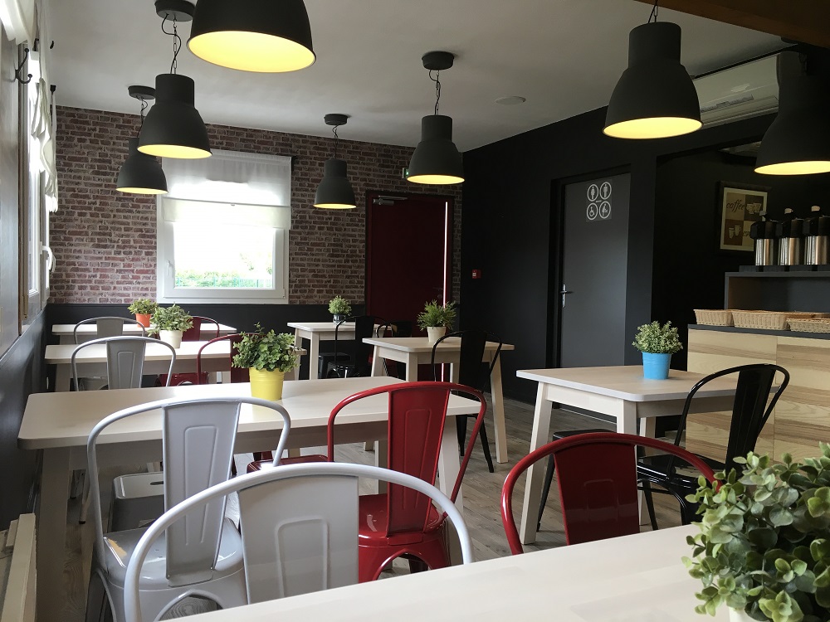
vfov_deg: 48.2
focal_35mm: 29
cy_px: 311
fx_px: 695
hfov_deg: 61.7
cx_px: 415
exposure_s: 1/33
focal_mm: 4.15
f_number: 2.2
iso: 25
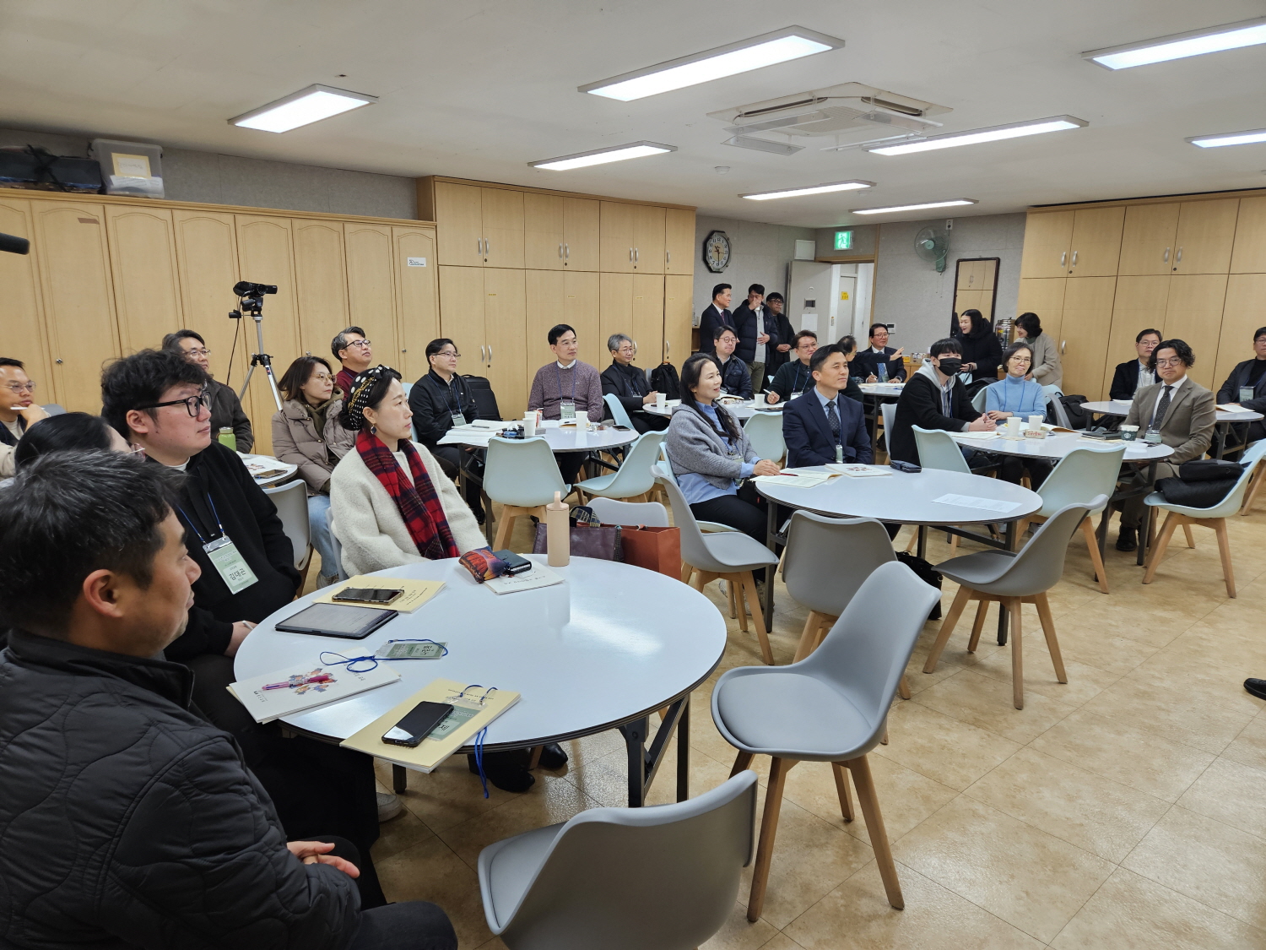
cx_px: 633
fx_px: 841
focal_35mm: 23
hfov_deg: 73.9
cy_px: 475
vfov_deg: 58.9
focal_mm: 5.4
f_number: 1.8
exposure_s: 1/120
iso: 125
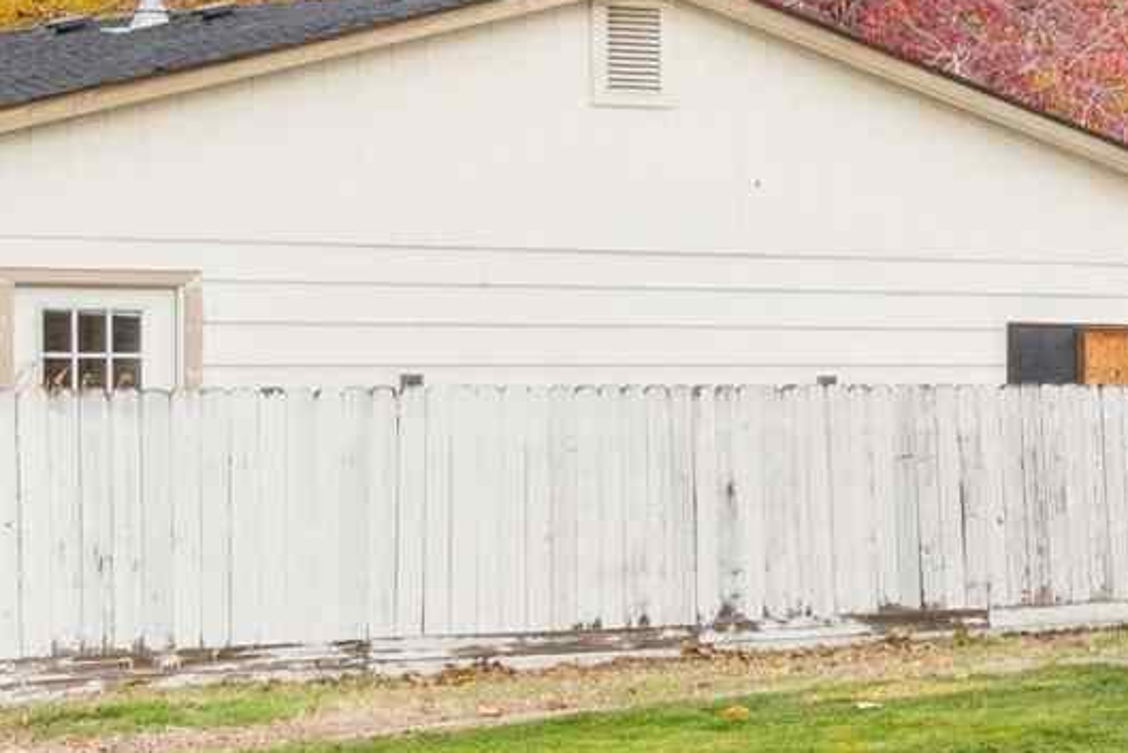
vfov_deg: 11.2
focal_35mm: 122
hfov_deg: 11.7
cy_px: 384
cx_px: 3103
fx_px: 3823
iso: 400
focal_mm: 21
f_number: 13
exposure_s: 1/40
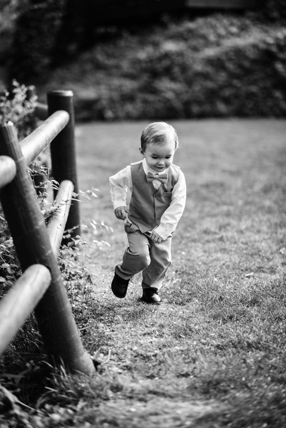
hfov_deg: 16.1
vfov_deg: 23.9
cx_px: 143
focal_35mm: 85
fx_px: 1011
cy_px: 214
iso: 400
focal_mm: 85
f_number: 1.8
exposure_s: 1/800
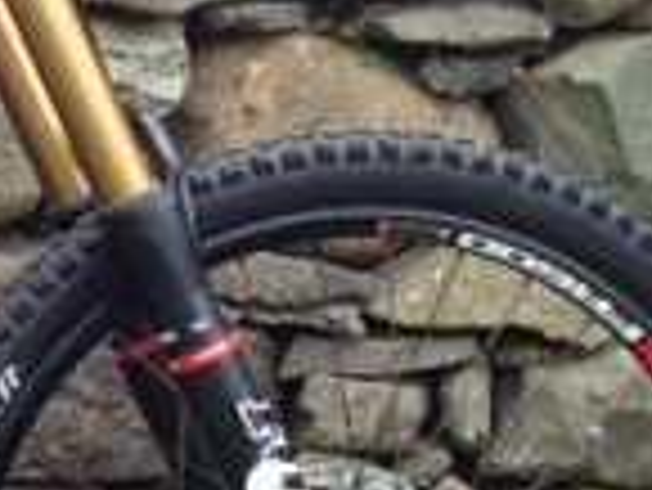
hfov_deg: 11.9
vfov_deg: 9.6
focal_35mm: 154
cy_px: 427
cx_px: -463
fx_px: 2903
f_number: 2.4
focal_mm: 4.28
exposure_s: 1/237
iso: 50
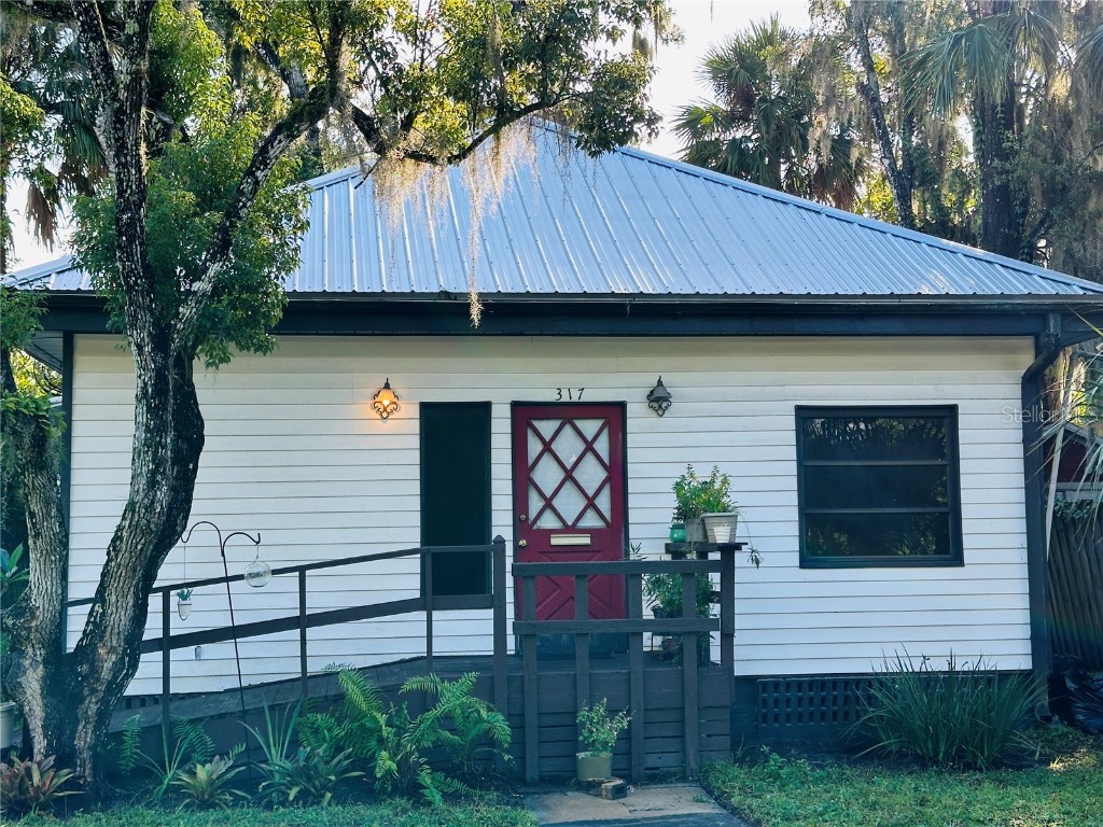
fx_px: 1529
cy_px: 414
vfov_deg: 30.3
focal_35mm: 48
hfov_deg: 39.7
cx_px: 552
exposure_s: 1/663
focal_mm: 6.86
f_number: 1.78
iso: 64
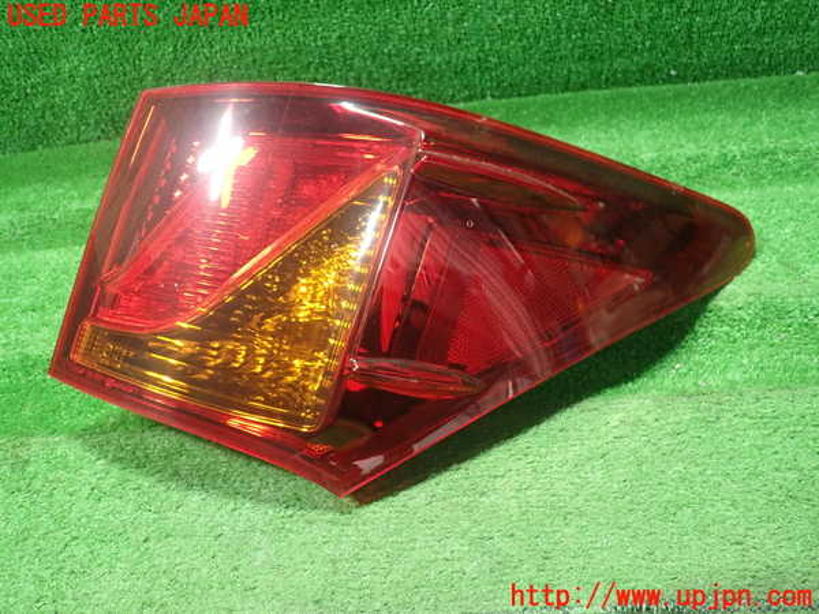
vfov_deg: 46.8
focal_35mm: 30
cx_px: 410
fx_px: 710
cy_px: 307
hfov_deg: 60.0
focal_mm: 5.5
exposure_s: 1/100
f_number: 2.3
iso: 800
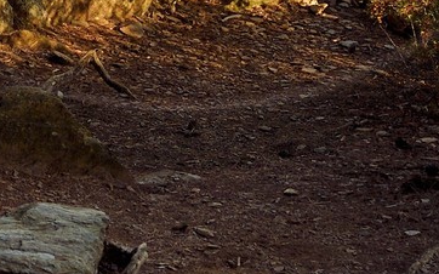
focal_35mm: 180
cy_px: -335
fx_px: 2153
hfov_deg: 11.6
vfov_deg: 7.0
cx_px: 177
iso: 400
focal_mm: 40
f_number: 10
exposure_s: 1/400
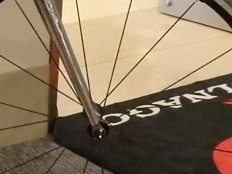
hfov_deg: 15.5
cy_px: 18
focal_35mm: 115
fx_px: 771
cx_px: -136
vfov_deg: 12.8
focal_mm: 5.5
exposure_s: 1/125
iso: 3200
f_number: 3.3
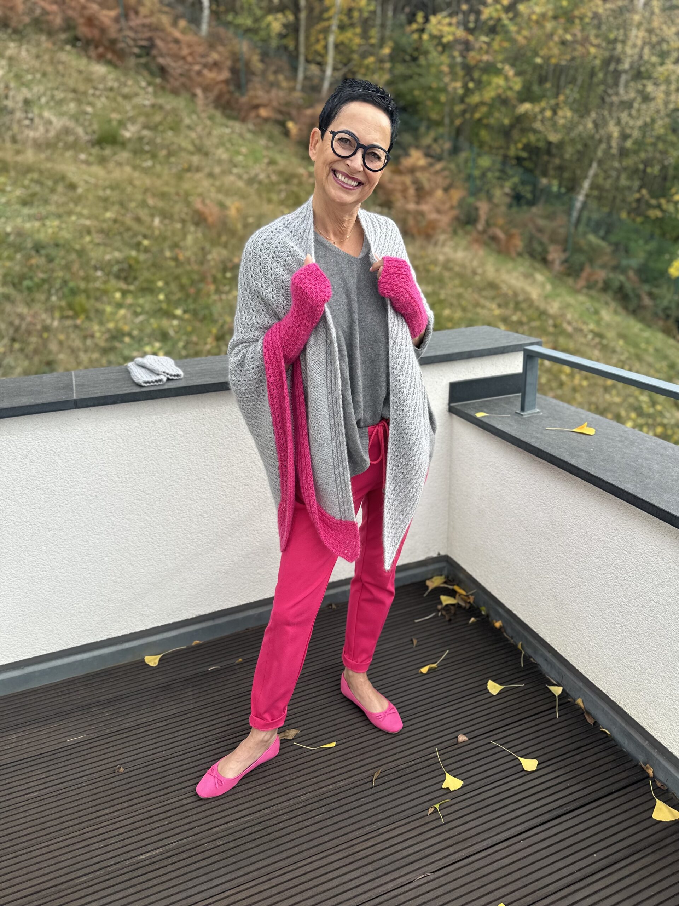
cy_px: 453
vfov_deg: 71.6
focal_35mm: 24
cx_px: 340
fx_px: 628
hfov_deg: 56.8
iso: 80
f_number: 1.78
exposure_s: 1/894
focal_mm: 6.86
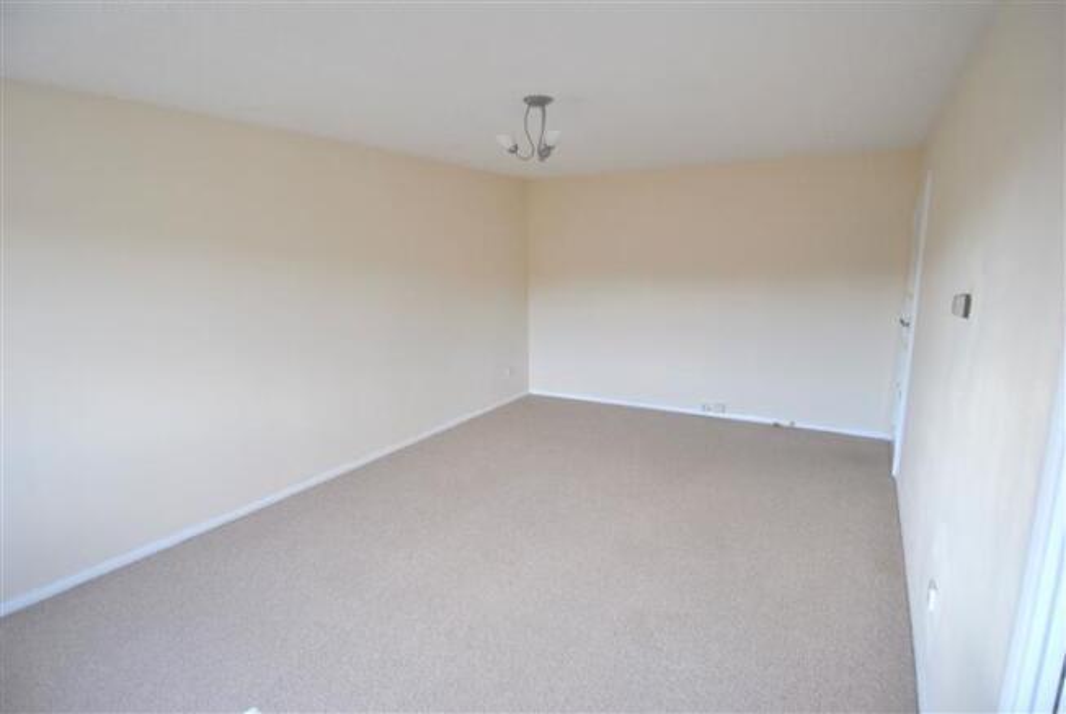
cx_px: 533
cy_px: 357
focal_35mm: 18
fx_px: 534
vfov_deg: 67.5
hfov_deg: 89.9
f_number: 4
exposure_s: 1/30
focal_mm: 12
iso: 250
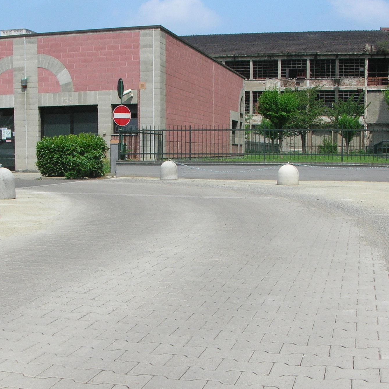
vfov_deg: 32.1
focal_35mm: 53
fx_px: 674
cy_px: 229
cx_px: 184
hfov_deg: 32.2
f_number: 5.6
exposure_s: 1/304
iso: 50
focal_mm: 5.8
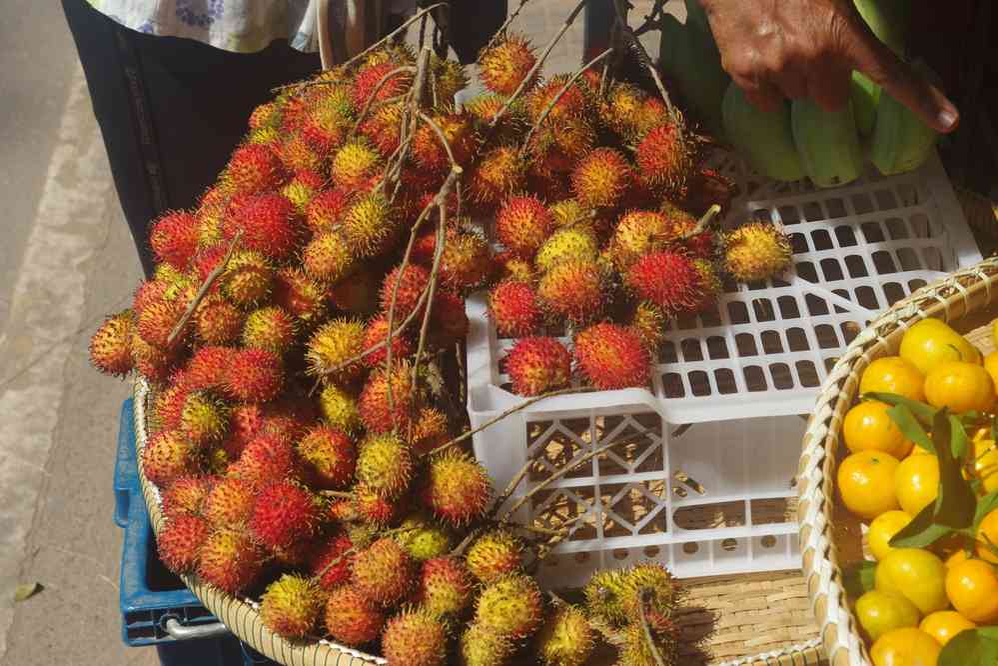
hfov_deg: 24.6
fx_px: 2287
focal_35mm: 82
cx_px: 499
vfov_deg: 16.6
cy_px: 333
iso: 200
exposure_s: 1/100
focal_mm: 55
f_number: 11
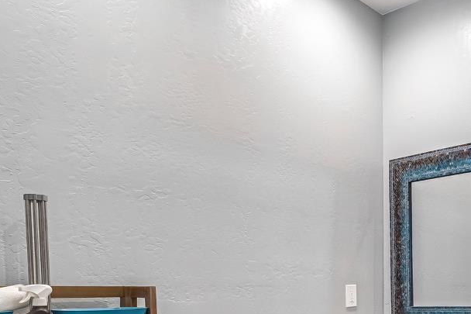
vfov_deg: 33.9
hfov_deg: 45.0
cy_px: 283
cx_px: 457
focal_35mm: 37
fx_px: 484
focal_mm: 10
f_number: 8
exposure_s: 1/13
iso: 400
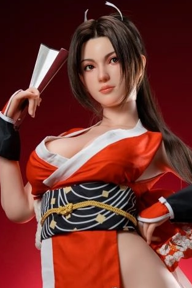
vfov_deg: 20.9
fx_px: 767
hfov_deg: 14.3
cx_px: 110
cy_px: 251
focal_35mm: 96
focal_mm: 50
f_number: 2
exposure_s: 1/160
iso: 200
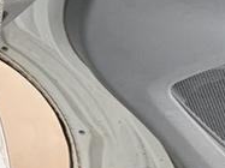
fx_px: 435
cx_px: -278
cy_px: -26
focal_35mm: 67
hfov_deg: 16.6
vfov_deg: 20.6
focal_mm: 2.22
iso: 160
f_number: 2.2
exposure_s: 1/99
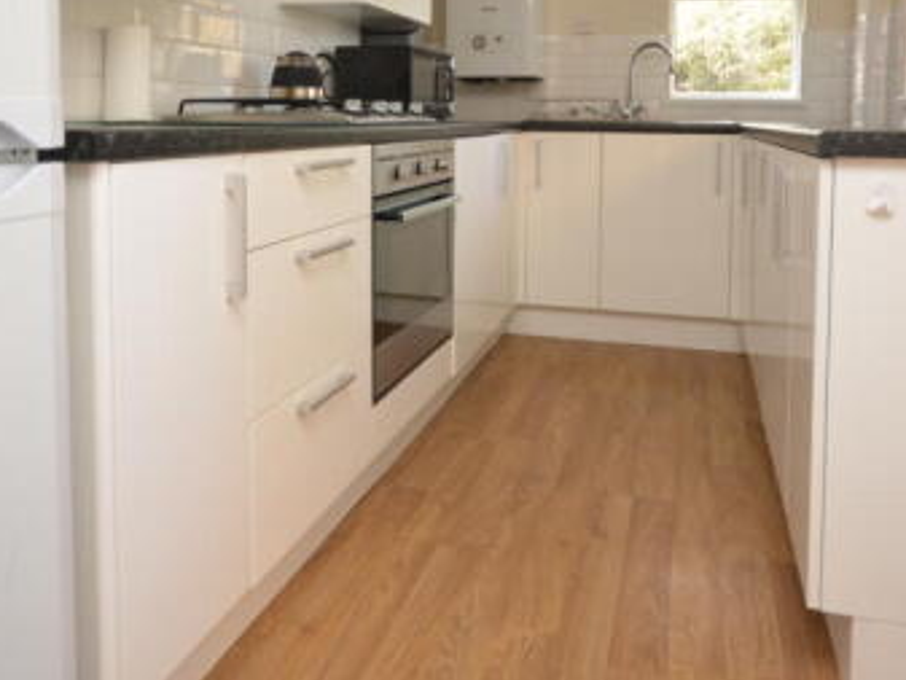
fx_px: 733
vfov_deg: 47.4
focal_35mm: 28
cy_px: 149
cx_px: 477
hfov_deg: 63.4
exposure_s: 1/60
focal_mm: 10
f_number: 4
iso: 320
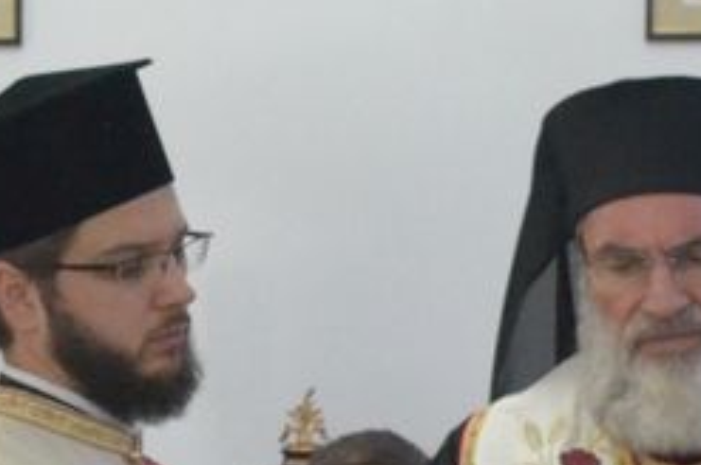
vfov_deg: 8.3
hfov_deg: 12.5
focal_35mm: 164
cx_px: 91
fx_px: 3189
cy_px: 578
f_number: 4
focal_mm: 18
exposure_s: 1/160
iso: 3200
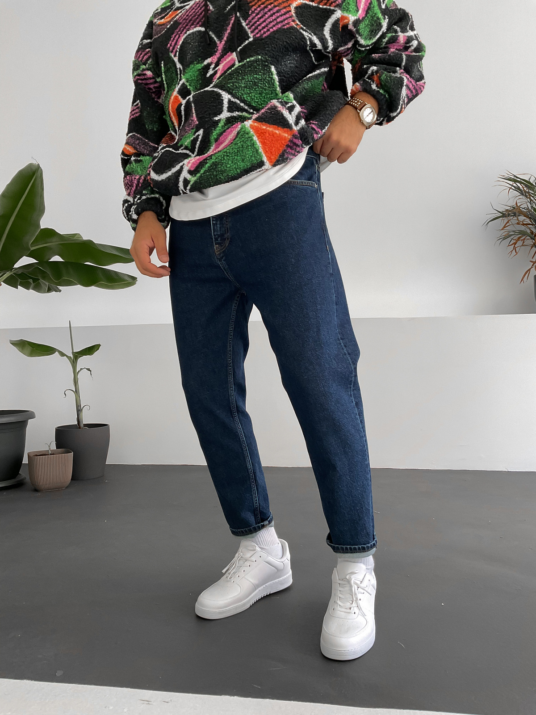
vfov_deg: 61.7
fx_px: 599
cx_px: 268
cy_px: 358
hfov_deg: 48.2
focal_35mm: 29
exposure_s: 1/75
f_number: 1.8
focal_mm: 3
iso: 64
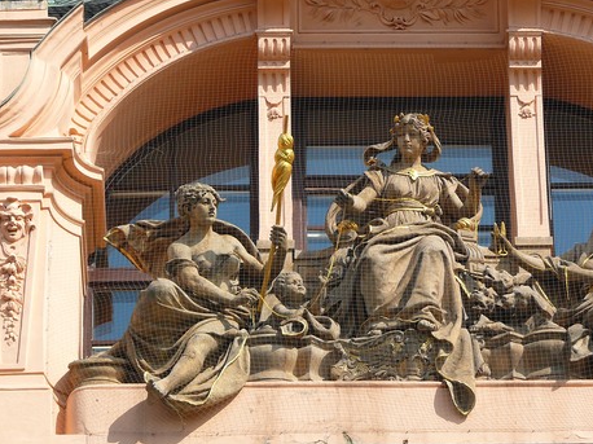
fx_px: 4435
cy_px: 168
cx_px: 373
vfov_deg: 5.7
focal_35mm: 259
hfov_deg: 7.6
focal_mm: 33.5
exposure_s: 1/200
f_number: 4.5
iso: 100
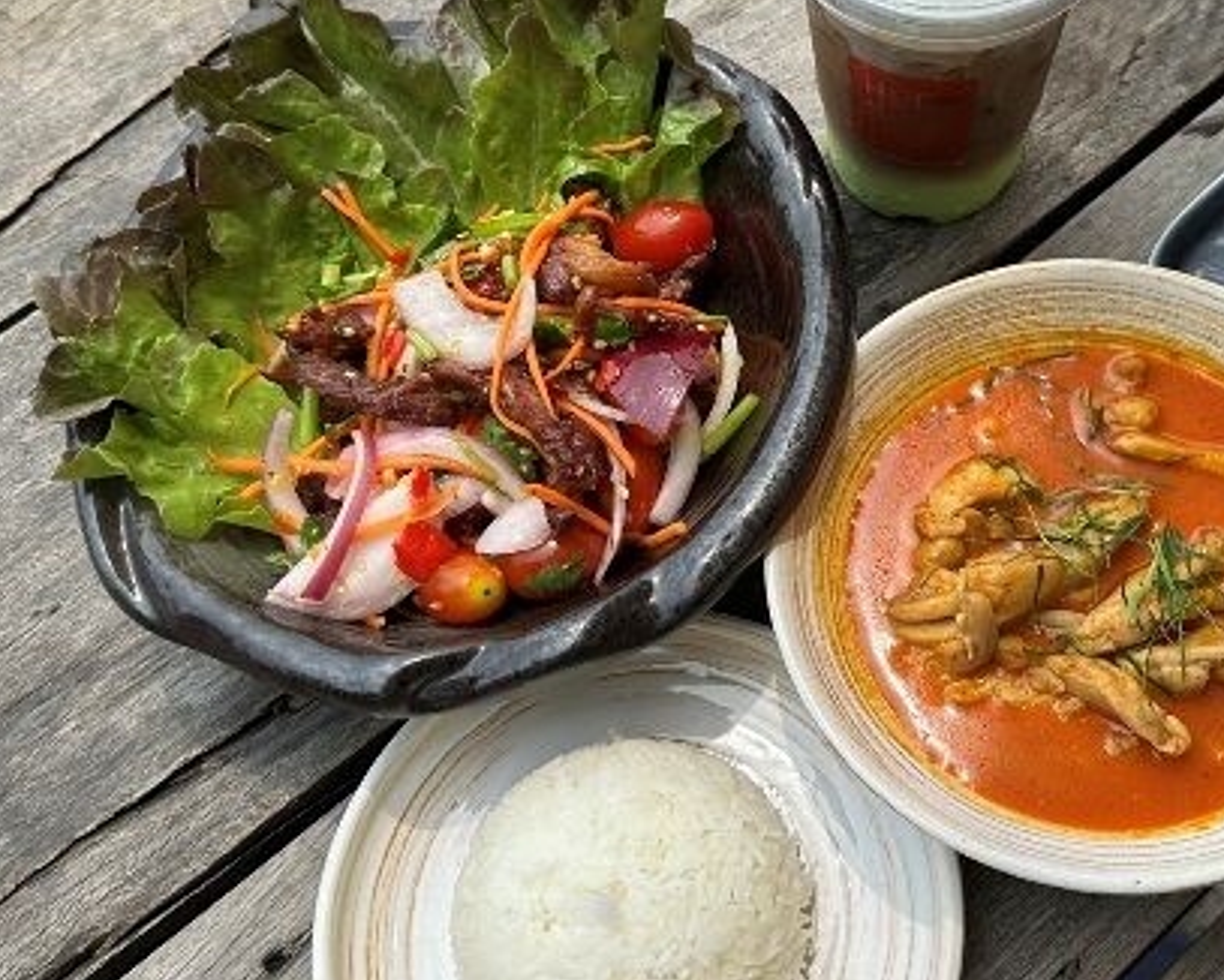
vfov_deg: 32.7
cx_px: 848
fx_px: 1667
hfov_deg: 39.7
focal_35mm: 46
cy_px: 442
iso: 80
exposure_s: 1/2591
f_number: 1.78
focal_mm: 6.86
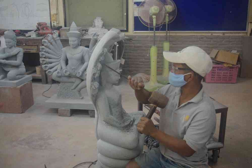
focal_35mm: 39
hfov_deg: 49.6
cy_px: 84
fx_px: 273
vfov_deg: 34.2
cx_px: 126
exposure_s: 1/50
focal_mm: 26
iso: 3200
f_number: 4
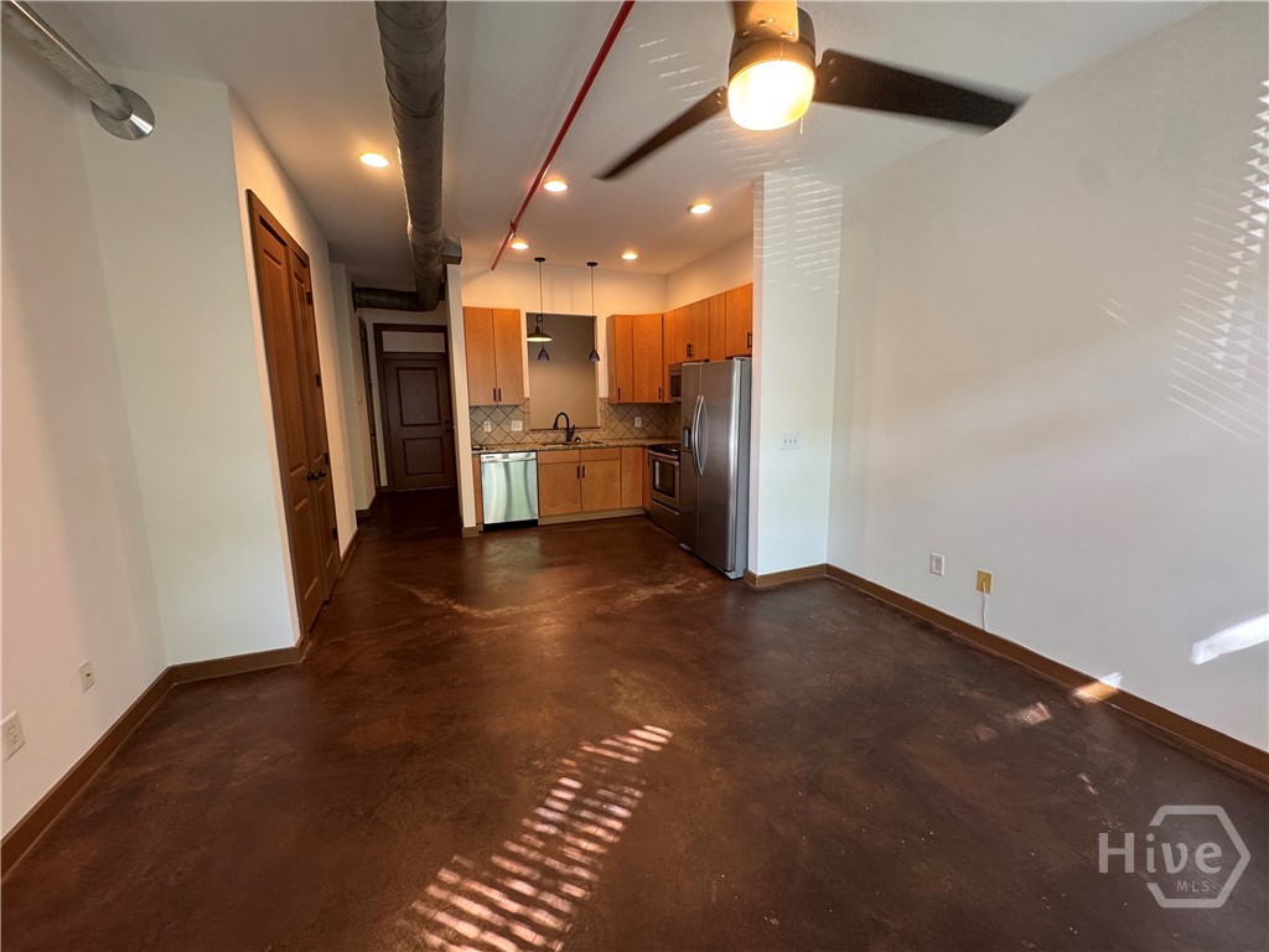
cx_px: 634
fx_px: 513
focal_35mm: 14
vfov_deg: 85.7
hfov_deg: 102.1
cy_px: 476
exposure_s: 1/60
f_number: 2.2
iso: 250
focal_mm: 2.22
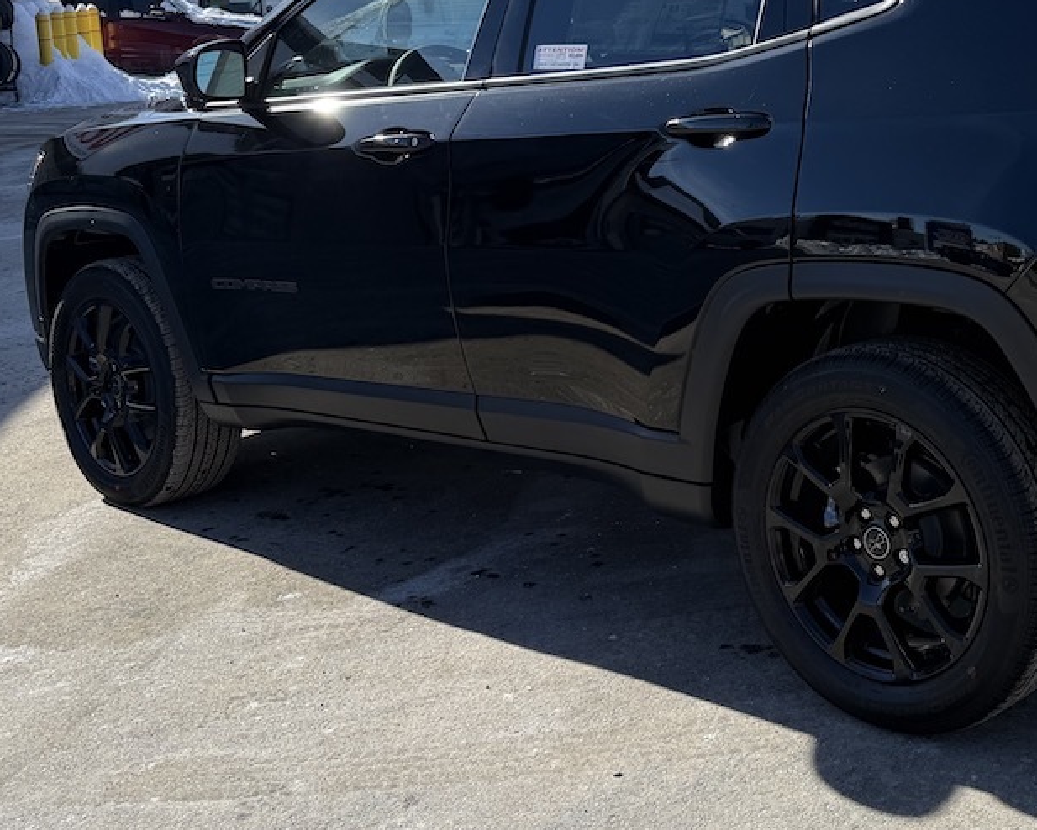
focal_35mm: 41
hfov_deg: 43.2
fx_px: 1259
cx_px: 795
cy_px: 232
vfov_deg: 35.9
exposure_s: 1/3759
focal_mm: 6.76
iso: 80
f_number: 1.78
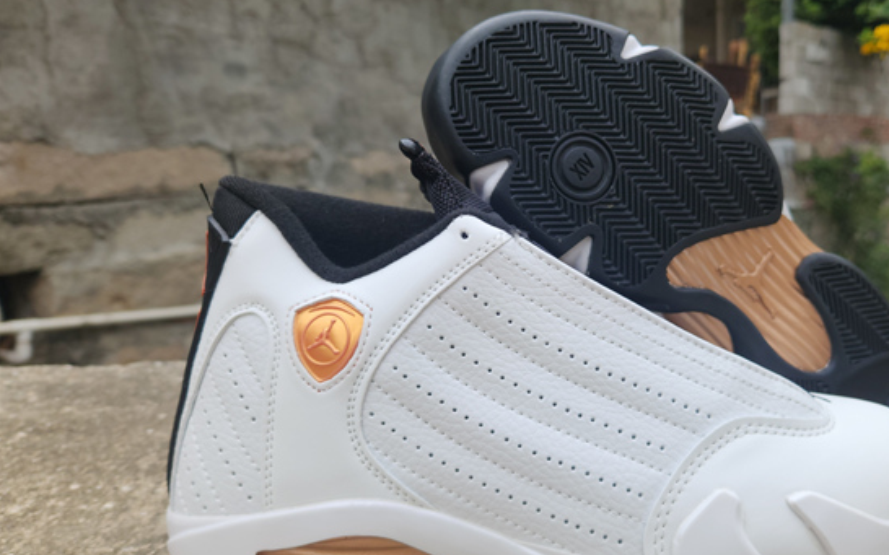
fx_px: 702
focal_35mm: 29
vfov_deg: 43.1
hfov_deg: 64.2
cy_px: 284
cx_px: 526
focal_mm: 5.4
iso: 20
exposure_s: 1/50
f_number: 1.8
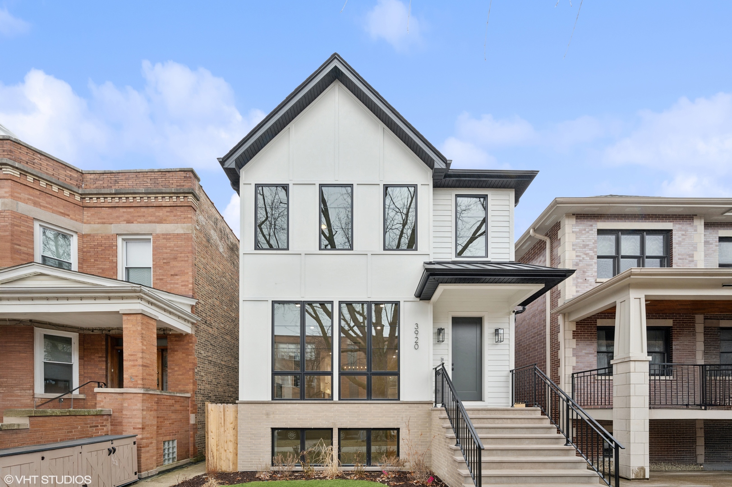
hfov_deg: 98.6
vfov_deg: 75.4
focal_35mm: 16
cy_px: 244
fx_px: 315
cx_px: 366
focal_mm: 15.5
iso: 200
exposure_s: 1/15
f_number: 9.5
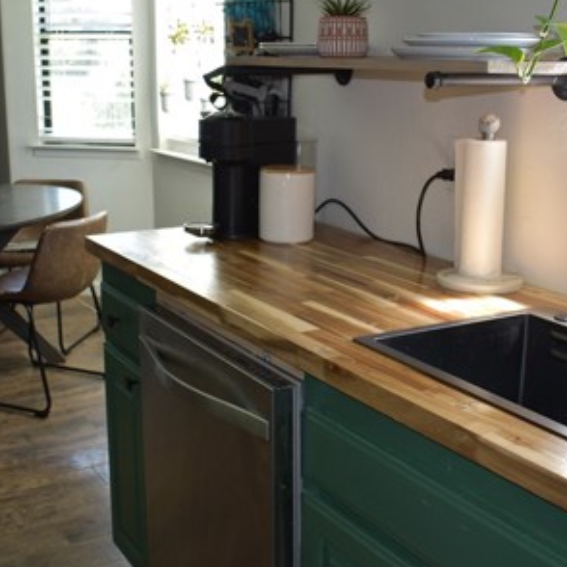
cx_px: 316
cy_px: 267
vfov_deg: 34.0
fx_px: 927
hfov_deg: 34.0
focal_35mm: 50
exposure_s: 1/30
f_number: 3.5
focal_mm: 18
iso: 220
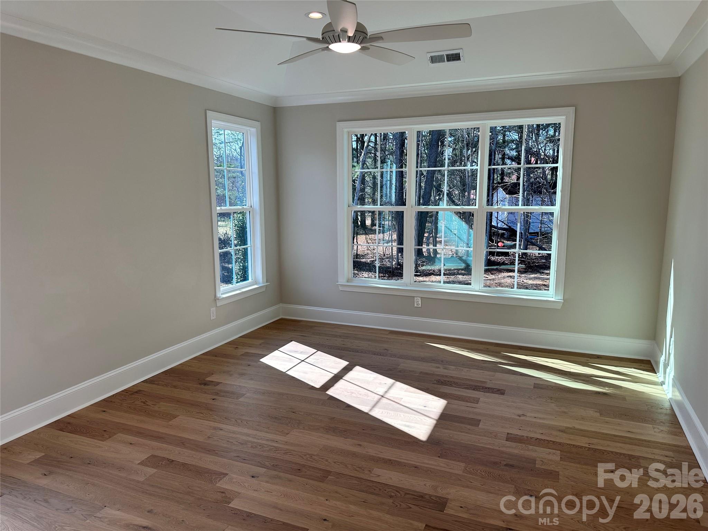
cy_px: 266
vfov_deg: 56.8
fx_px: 491
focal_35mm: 24
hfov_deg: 71.6
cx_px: 354
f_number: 1.78
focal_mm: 6.86
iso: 80
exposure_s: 1/745
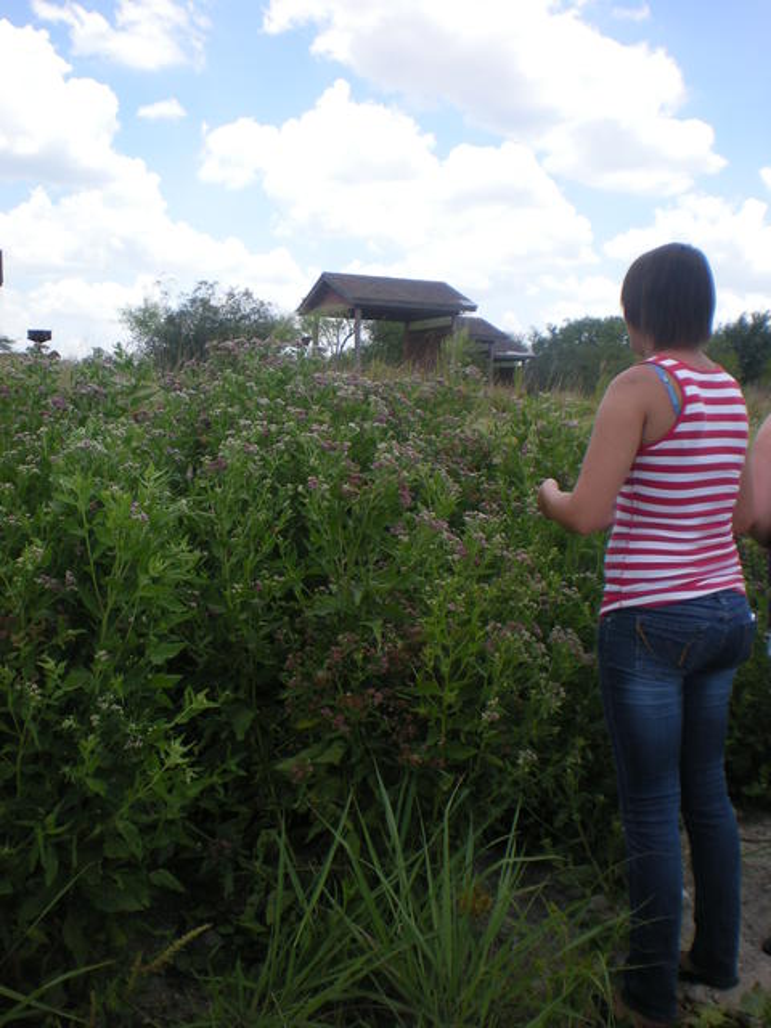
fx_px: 1128
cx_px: 386
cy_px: 514
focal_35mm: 38
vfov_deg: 49.0
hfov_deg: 37.7
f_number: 4.6
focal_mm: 6.3
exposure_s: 1/282
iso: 64
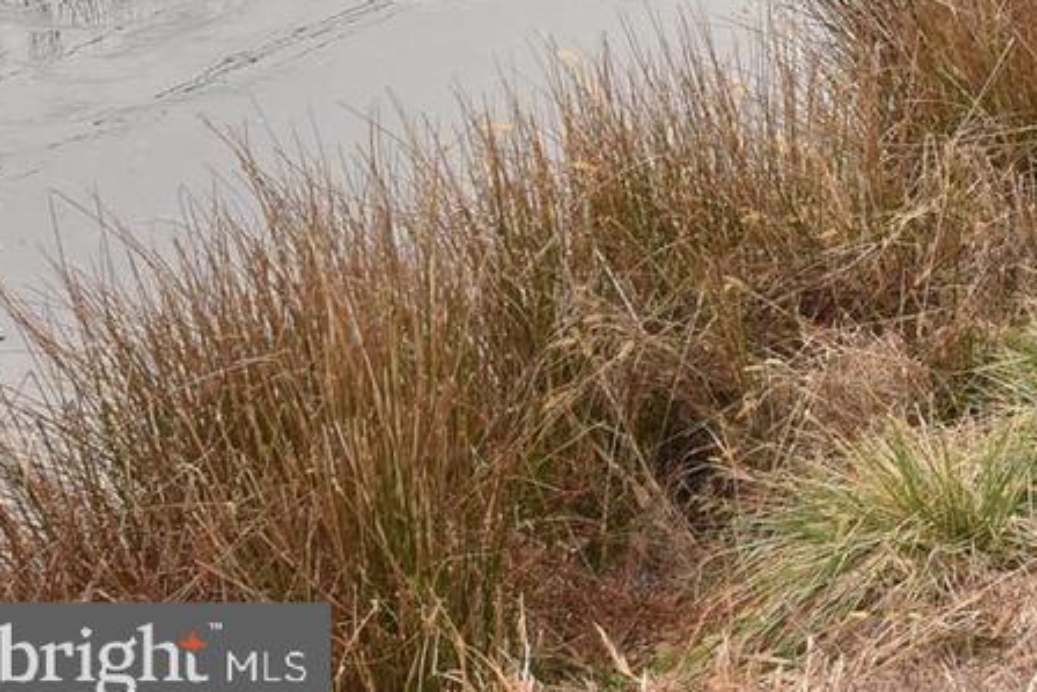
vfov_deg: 9.8
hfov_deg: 14.1
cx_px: 1637
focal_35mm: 135
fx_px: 3890
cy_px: -393
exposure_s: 1/500
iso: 800
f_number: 11
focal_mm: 28
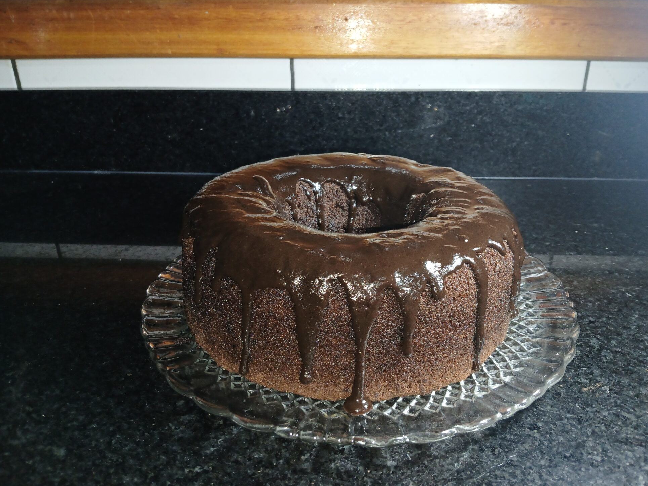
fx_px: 505
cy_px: 235
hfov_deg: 65.3
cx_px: 336
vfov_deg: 51.3
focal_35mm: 27
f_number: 1.8
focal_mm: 3.98
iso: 100
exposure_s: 1/60
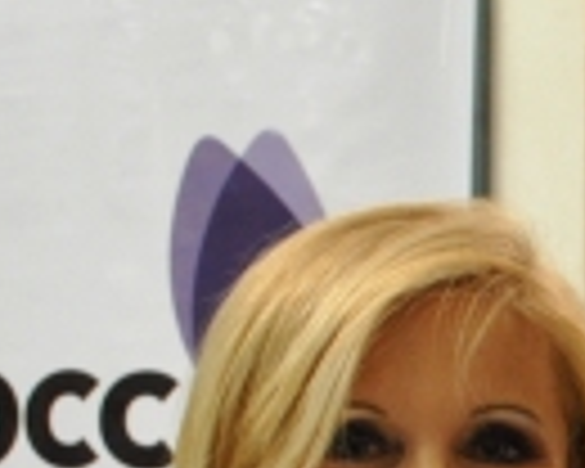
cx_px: 1134
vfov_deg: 10.4
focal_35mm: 143
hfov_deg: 12.1
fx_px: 2476
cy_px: 693
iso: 800
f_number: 7.1
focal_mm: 22
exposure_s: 1/30
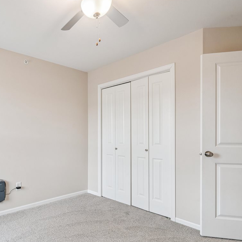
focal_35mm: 23
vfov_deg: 67.1
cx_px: 62
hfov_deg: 63.5
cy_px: 132
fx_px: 182
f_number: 10
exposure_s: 1/6
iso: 400
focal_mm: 16
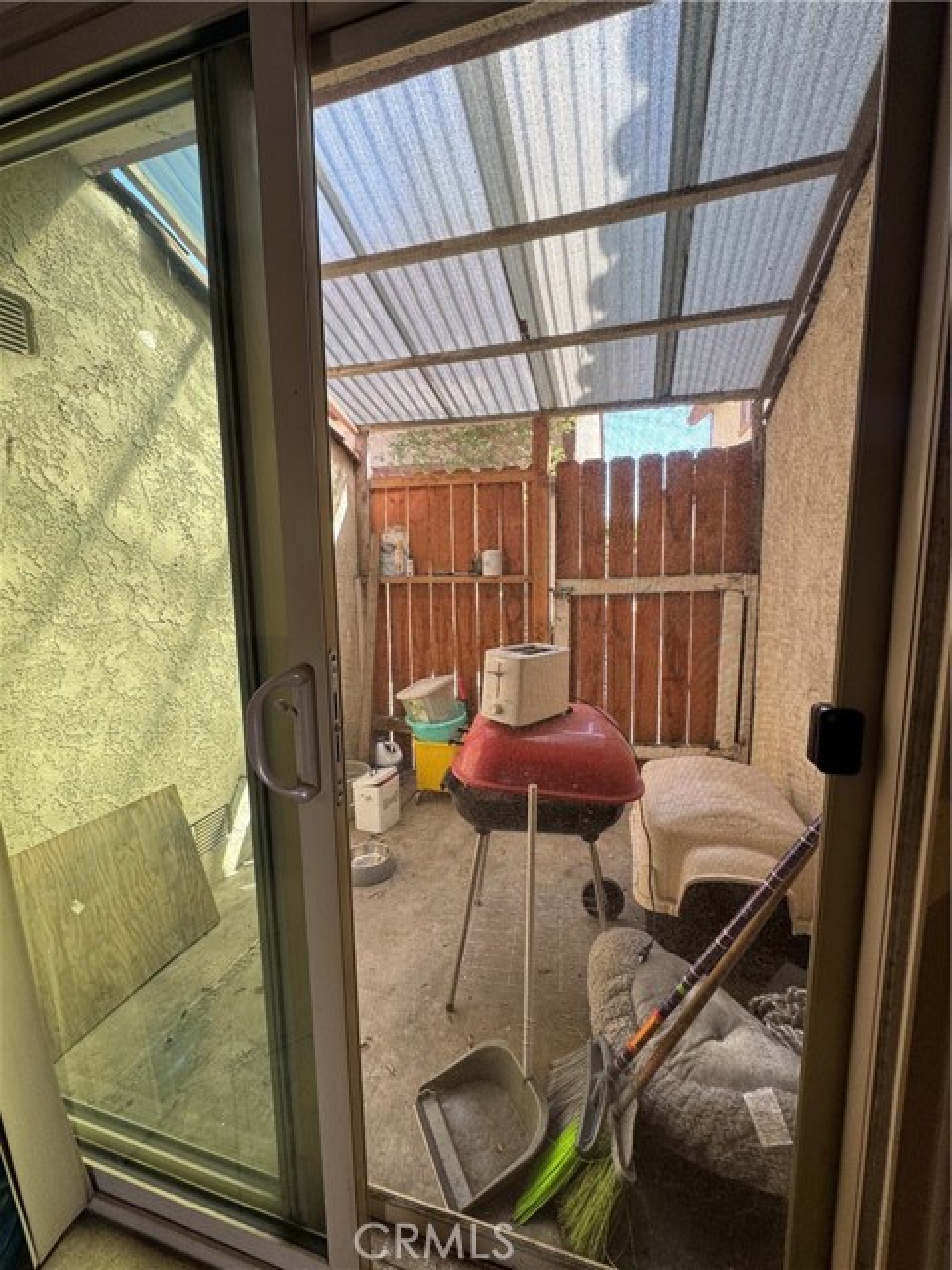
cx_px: 476
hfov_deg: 85.7
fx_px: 513
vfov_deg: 102.1
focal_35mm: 14
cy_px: 635
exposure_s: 1/99
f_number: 2.2
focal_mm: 2.22
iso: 80
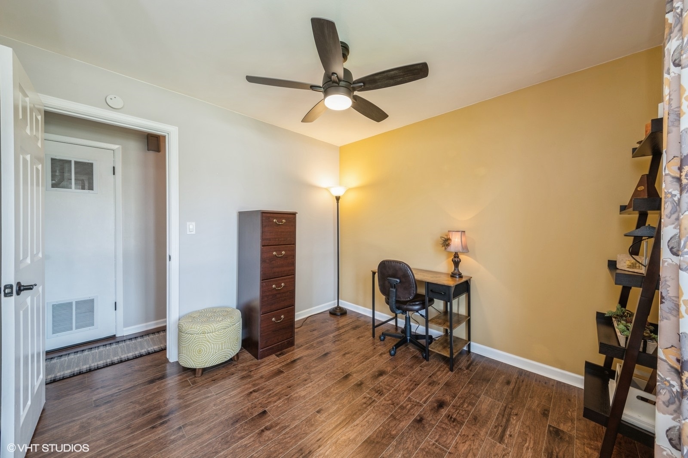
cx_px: 344
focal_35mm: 12
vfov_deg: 90.0
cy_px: 229
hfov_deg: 112.6
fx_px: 229
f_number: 10
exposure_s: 1/2.5
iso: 100
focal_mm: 12
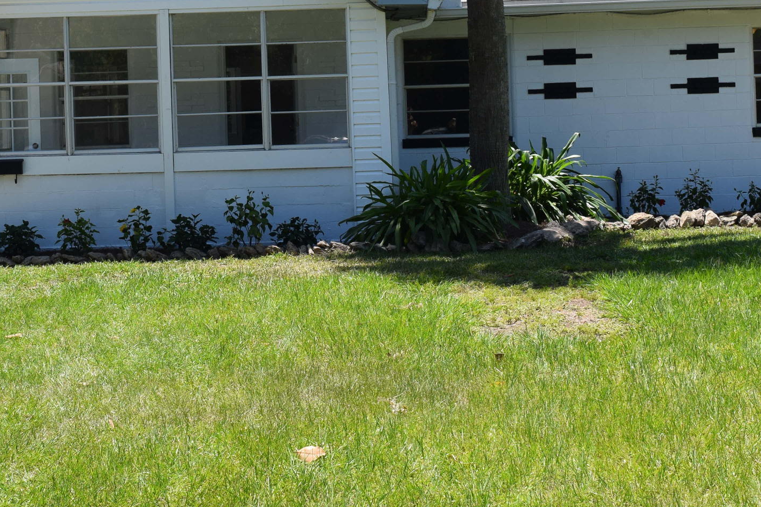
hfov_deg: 26.6
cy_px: 104
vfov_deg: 17.8
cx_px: 406
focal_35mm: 76
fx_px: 1606
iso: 200
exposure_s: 1/400
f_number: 10
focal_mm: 24
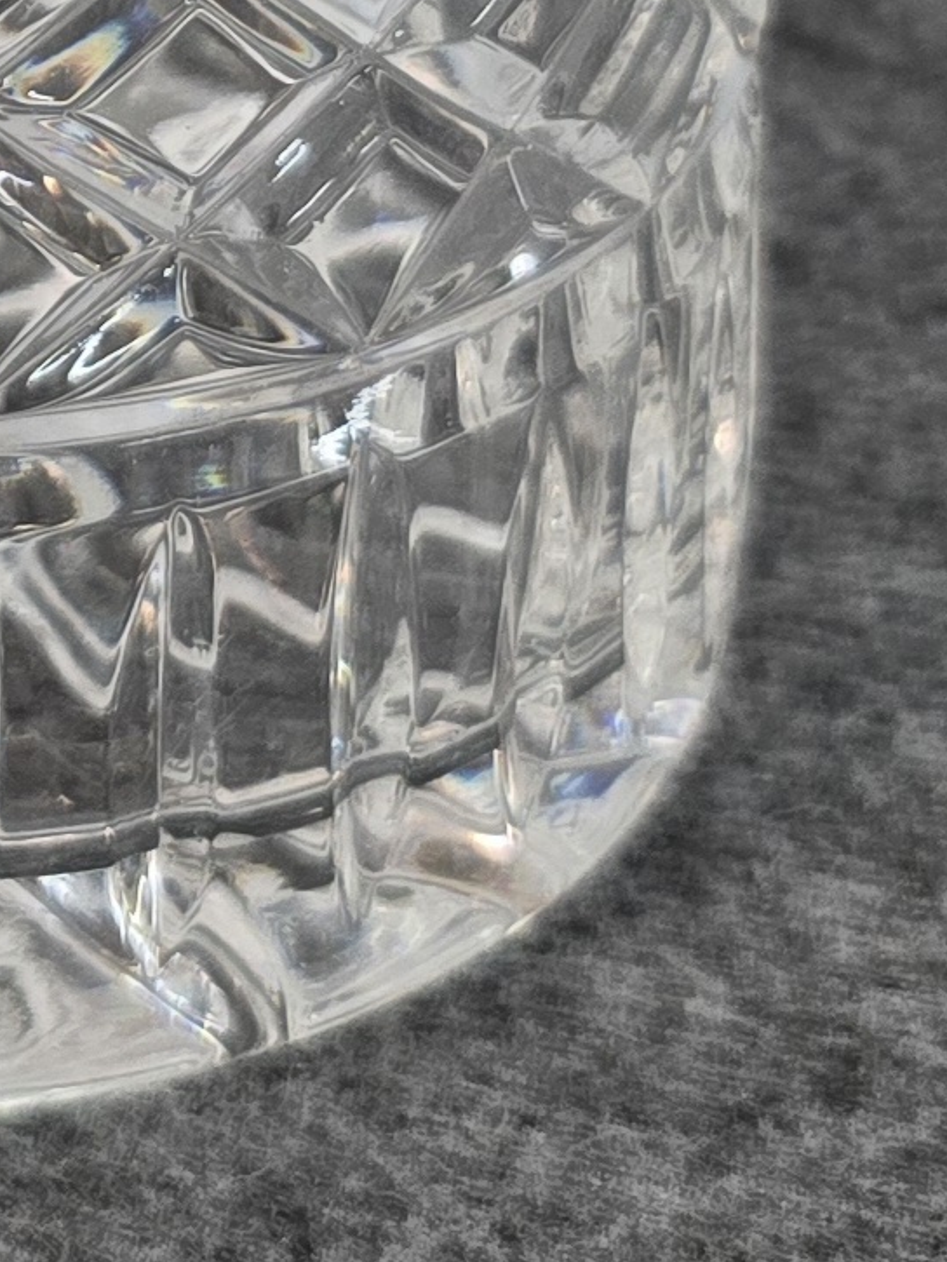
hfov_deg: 13.3
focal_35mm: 108
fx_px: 3938
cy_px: -630
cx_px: -219
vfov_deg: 16.6
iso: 160
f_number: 1.7
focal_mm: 6.3
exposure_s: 1/120
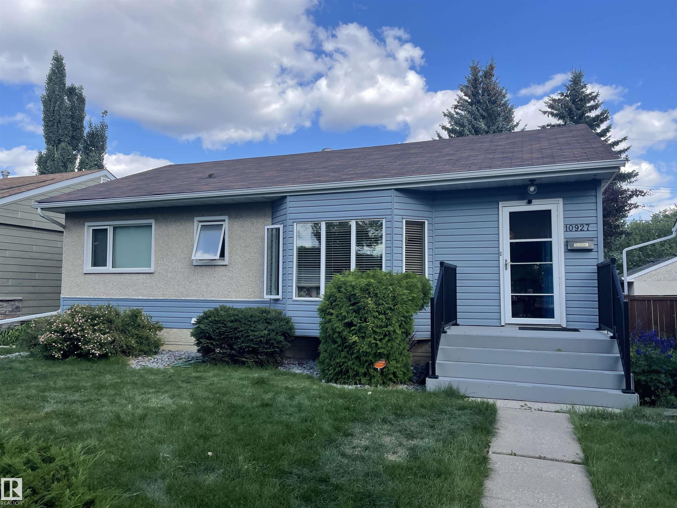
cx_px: 338
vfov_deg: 53.1
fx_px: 508
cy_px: 254
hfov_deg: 67.3
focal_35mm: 26
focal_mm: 4.2
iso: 32
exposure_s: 1/1715
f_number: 1.6
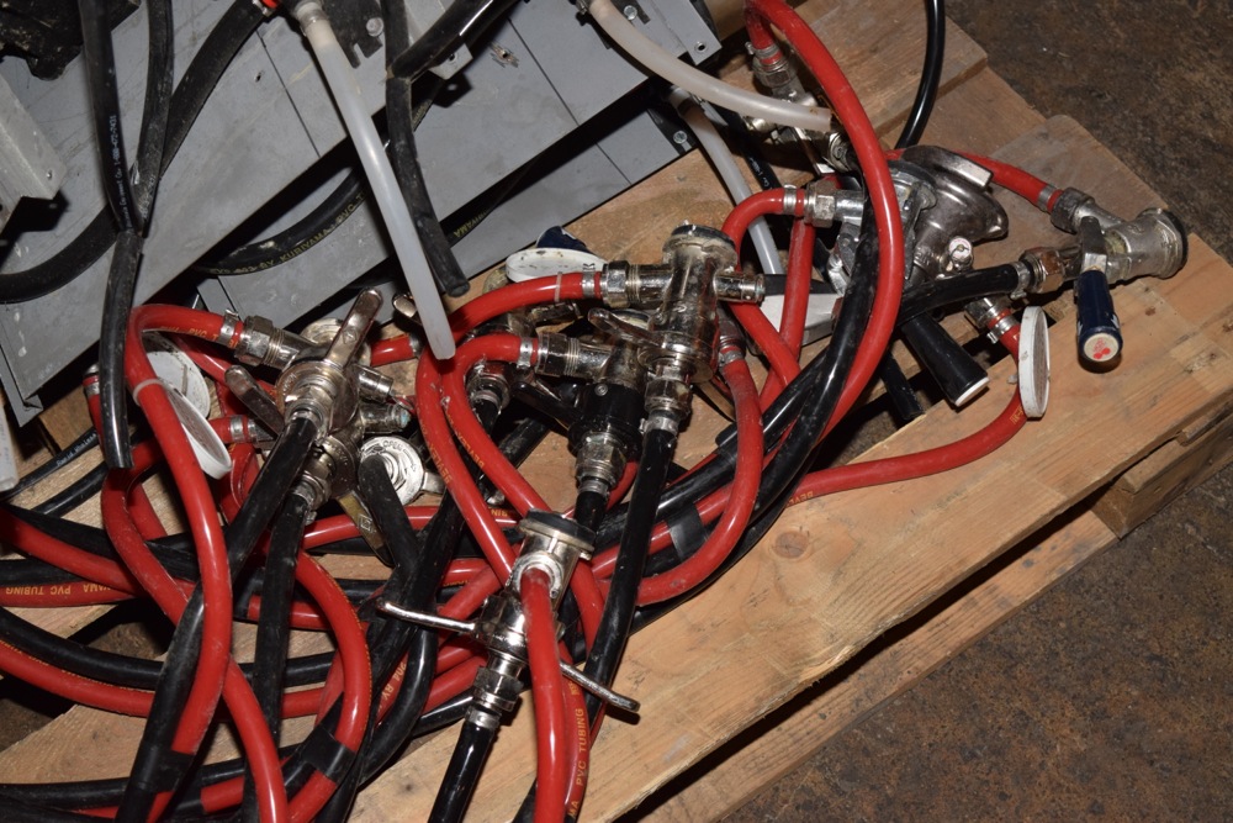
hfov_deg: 29.9
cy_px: 412
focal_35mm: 68
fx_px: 2312
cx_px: 616
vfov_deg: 20.2
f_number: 5.6
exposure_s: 1/100
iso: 800
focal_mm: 45
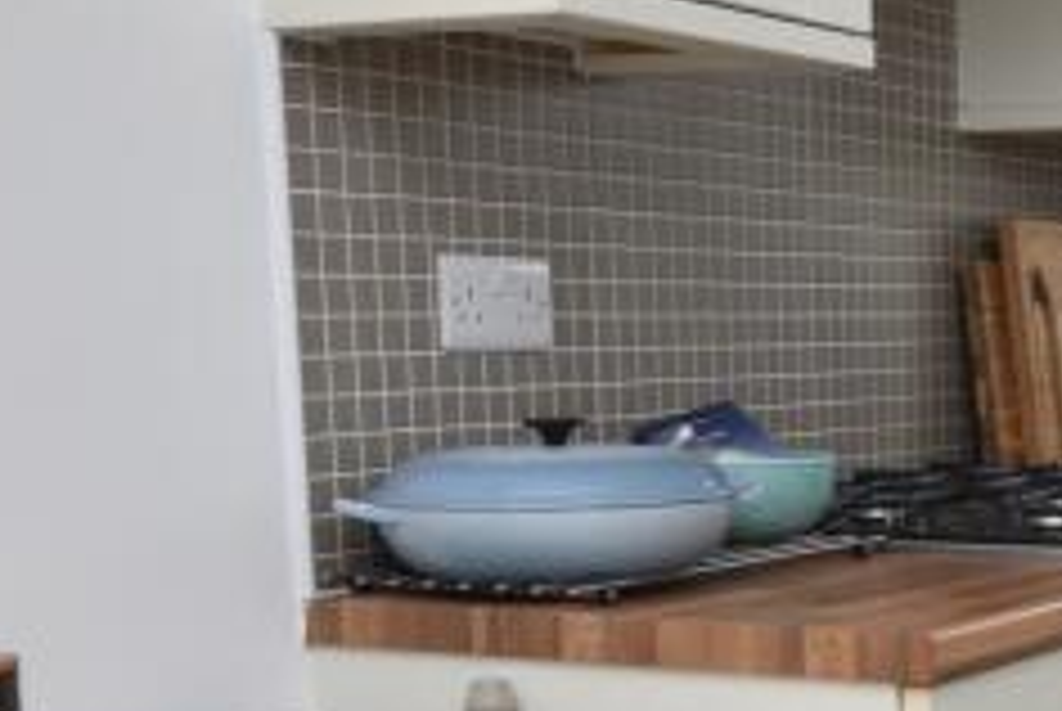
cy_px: 722
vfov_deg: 17.1
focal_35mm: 78
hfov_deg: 23.9
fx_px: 2304
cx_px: 1238
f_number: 5
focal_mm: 12
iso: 100
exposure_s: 1/100
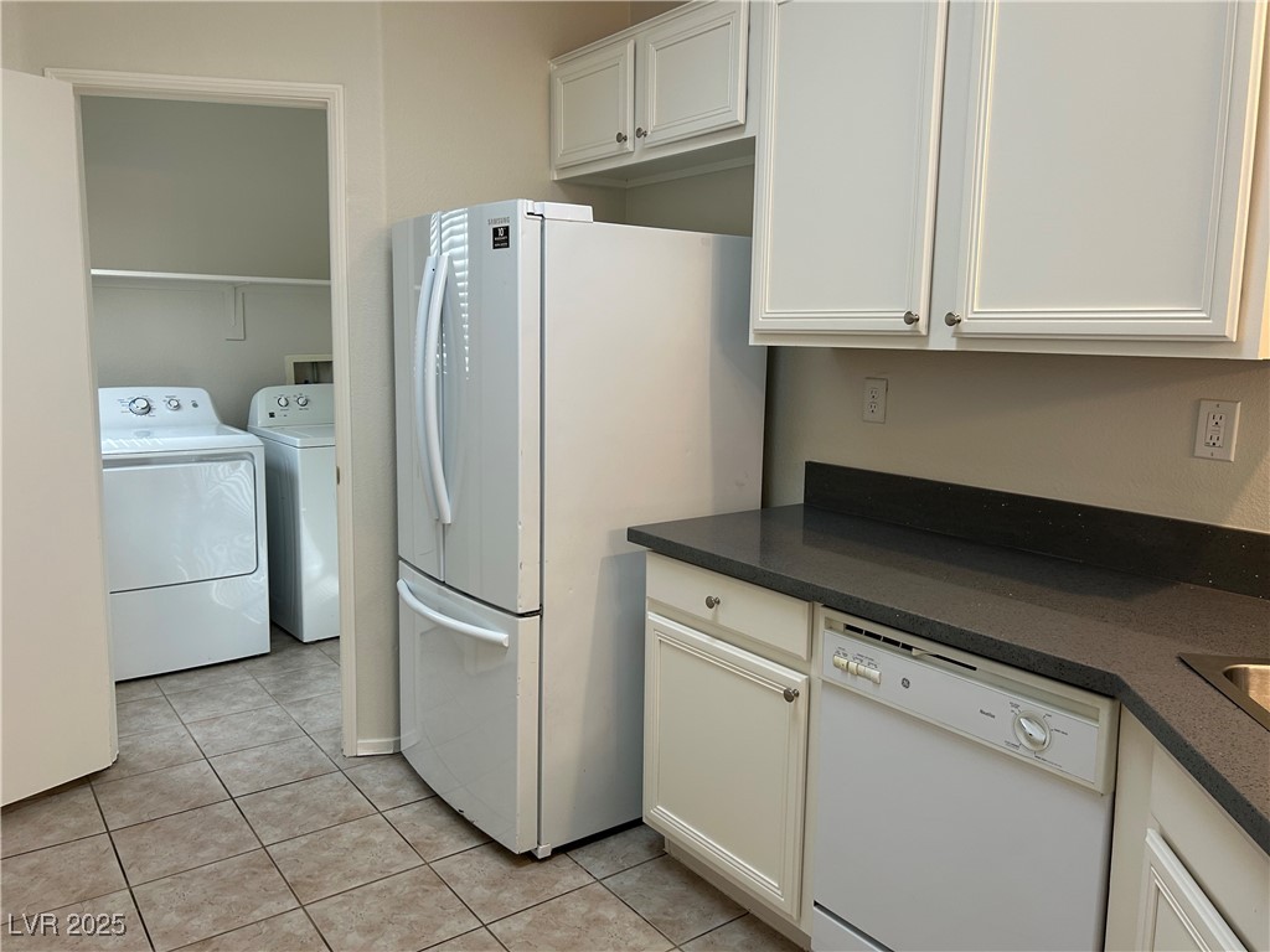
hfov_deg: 67.3
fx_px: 954
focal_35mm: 26
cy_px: 476
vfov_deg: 53.1
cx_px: 635
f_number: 1.5
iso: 80
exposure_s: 1/60
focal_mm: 5.7
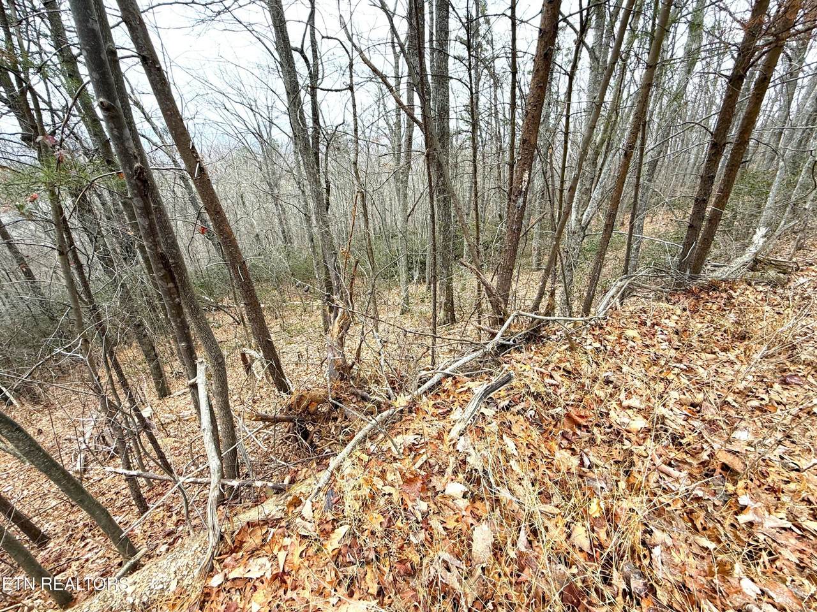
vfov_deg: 85.7
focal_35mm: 14
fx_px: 330
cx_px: 408
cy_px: 306
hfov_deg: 102.1
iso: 40
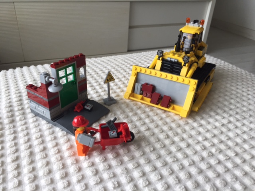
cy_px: 96
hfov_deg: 61.7
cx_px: 128
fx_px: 214
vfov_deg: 48.2
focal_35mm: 29
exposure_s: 1/120
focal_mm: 4.15
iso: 50
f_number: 2.2
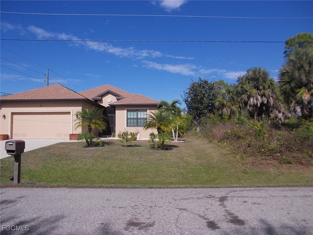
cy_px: 118
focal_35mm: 29
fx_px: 262
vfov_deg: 48.2
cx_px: 156
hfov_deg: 61.7
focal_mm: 4.1
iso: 80
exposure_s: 1/1499
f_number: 3.3
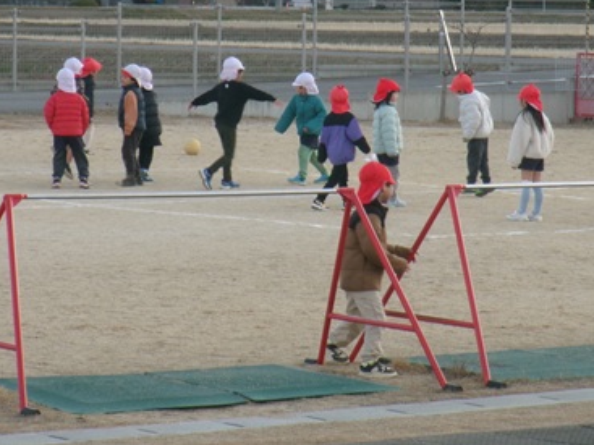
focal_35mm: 213
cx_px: 301
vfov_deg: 7.0
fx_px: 3654
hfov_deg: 9.3
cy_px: 113
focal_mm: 25.5
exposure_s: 1/125
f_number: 6.3
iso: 100
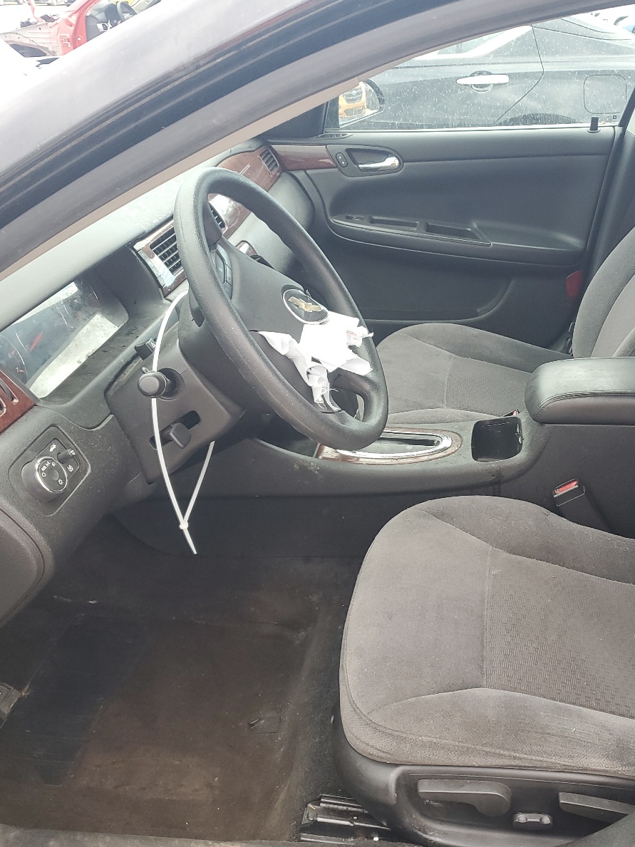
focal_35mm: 35
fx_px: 857
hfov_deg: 39.8
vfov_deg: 52.6
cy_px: 423
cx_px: 460
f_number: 1.5
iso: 68
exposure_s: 1/120
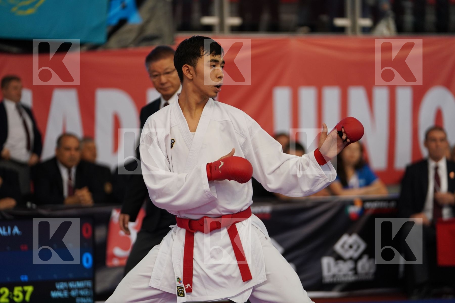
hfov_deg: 13.9
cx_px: 228
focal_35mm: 148
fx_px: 1870
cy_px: 152
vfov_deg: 9.3
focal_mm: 148
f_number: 2.8
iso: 1600
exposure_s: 1/1000
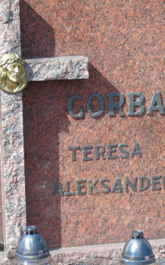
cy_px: 132
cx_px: 126
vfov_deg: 15.6
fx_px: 965
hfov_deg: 9.8
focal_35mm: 134
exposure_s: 1/160
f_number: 4.3
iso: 80
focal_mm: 17
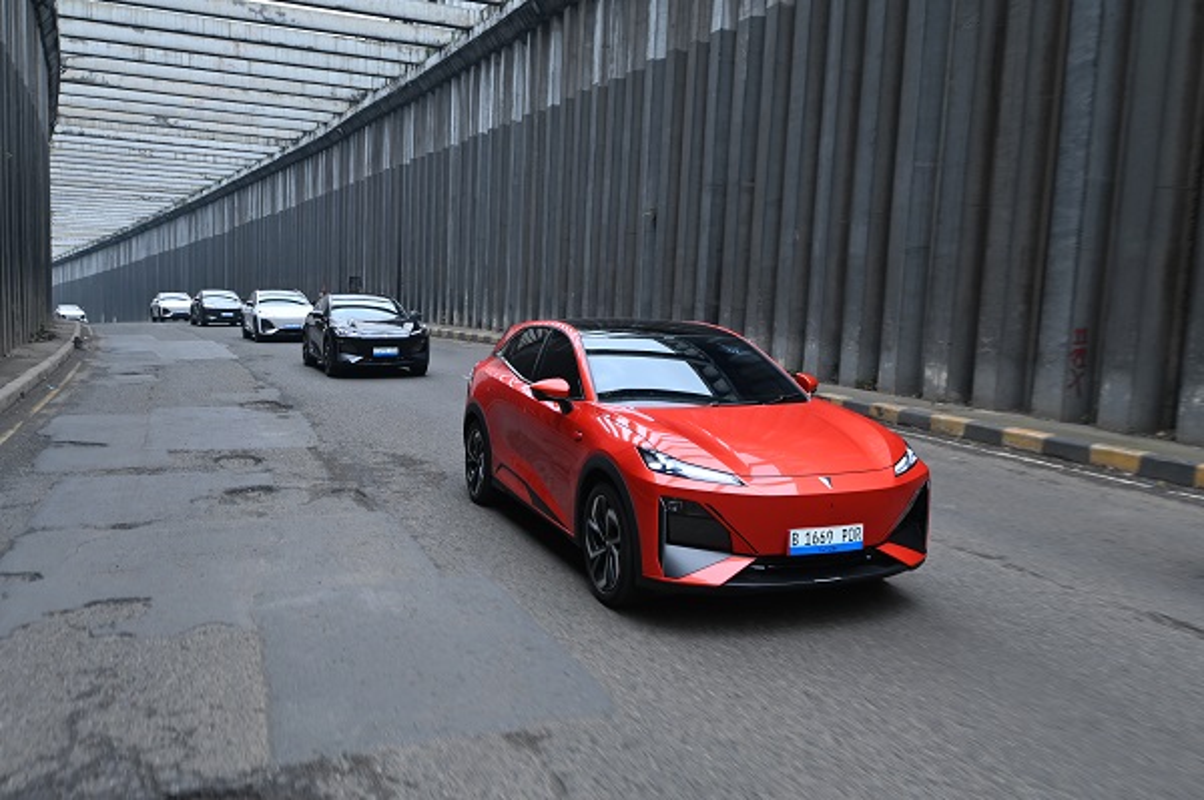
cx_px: 602
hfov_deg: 62.0
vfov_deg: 43.5
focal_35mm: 30
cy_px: 400
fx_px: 1002
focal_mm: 30
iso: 100
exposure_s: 1/200
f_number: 4
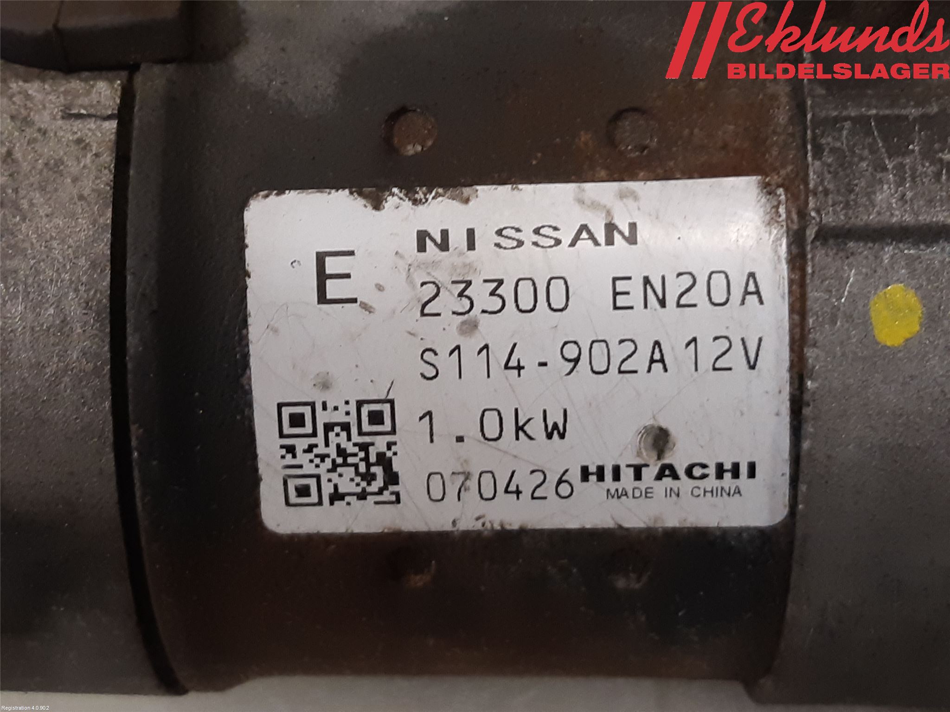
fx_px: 714
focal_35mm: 26
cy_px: 356
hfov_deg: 67.3
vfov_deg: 53.1
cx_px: 475
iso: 160
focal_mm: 3.93
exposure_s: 1/50
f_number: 1.7
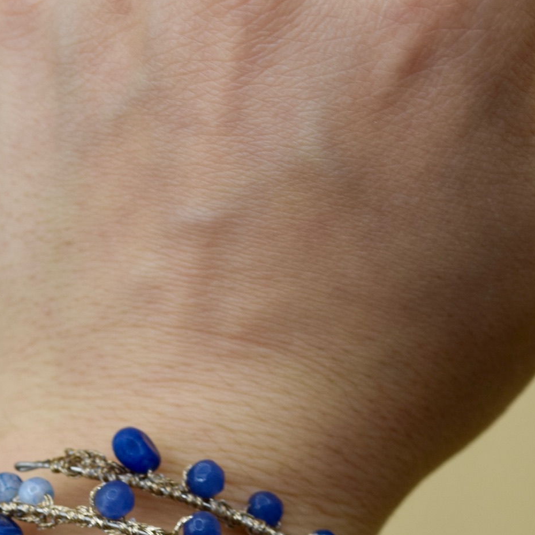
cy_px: 583
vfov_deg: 12.4
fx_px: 2431
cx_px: 123
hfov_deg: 12.5
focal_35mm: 139
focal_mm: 44
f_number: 8
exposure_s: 1/250
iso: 320
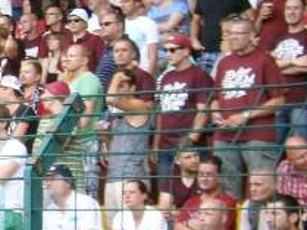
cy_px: 119
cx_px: -335
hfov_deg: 9.1
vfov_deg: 7.4
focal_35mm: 202
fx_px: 1793
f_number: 3.4
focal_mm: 8.3
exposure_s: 1/100
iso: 80
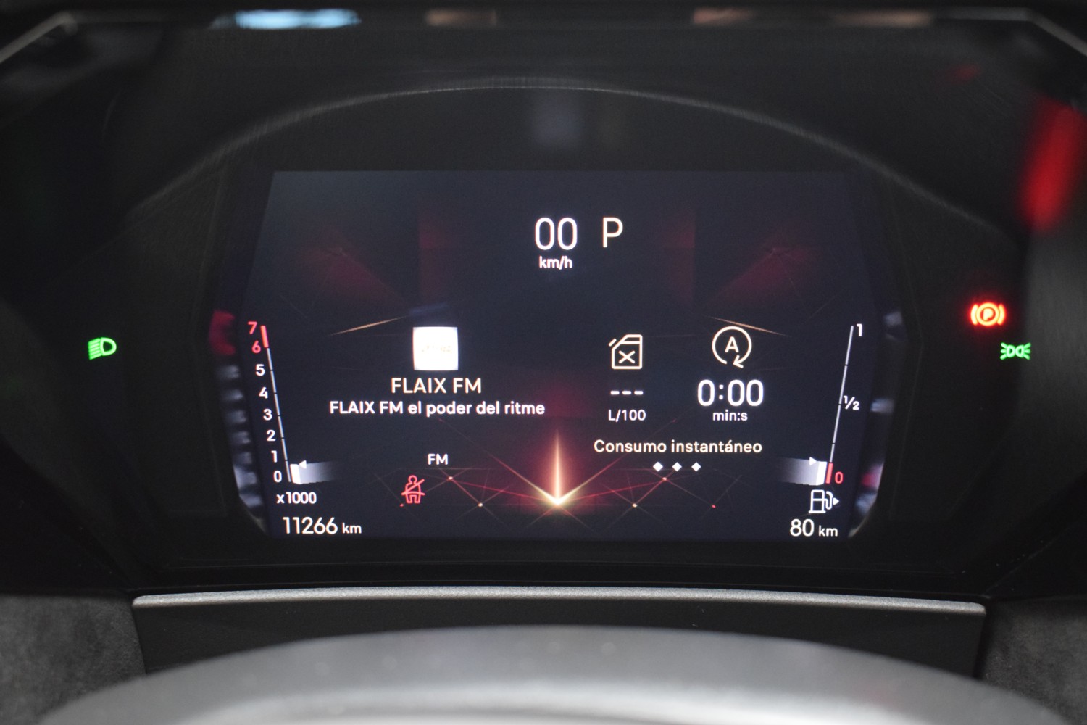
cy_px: 362
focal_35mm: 51
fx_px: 1540
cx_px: 544
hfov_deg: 38.9
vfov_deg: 26.5
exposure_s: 1/15
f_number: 4.5
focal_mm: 34
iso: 3200
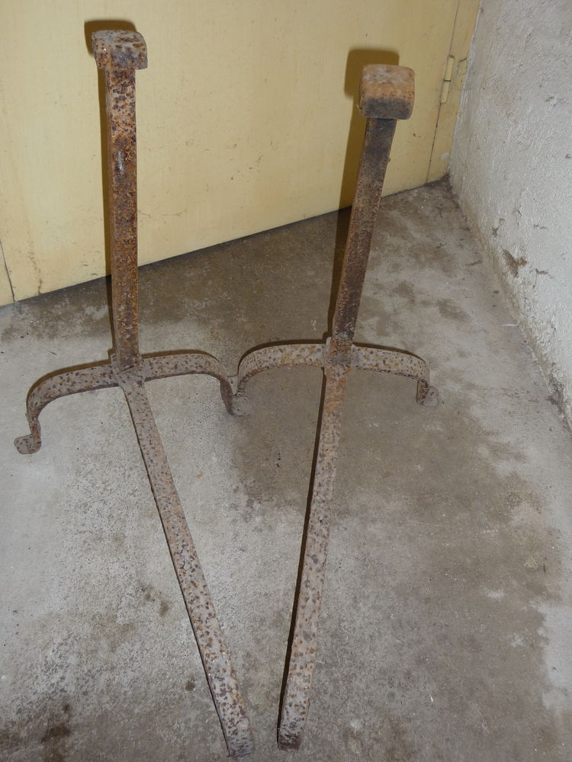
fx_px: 749
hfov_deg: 41.8
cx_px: 286
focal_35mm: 34
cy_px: 381
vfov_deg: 54.0
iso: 100
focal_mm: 5.6
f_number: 3.6
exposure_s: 1/30
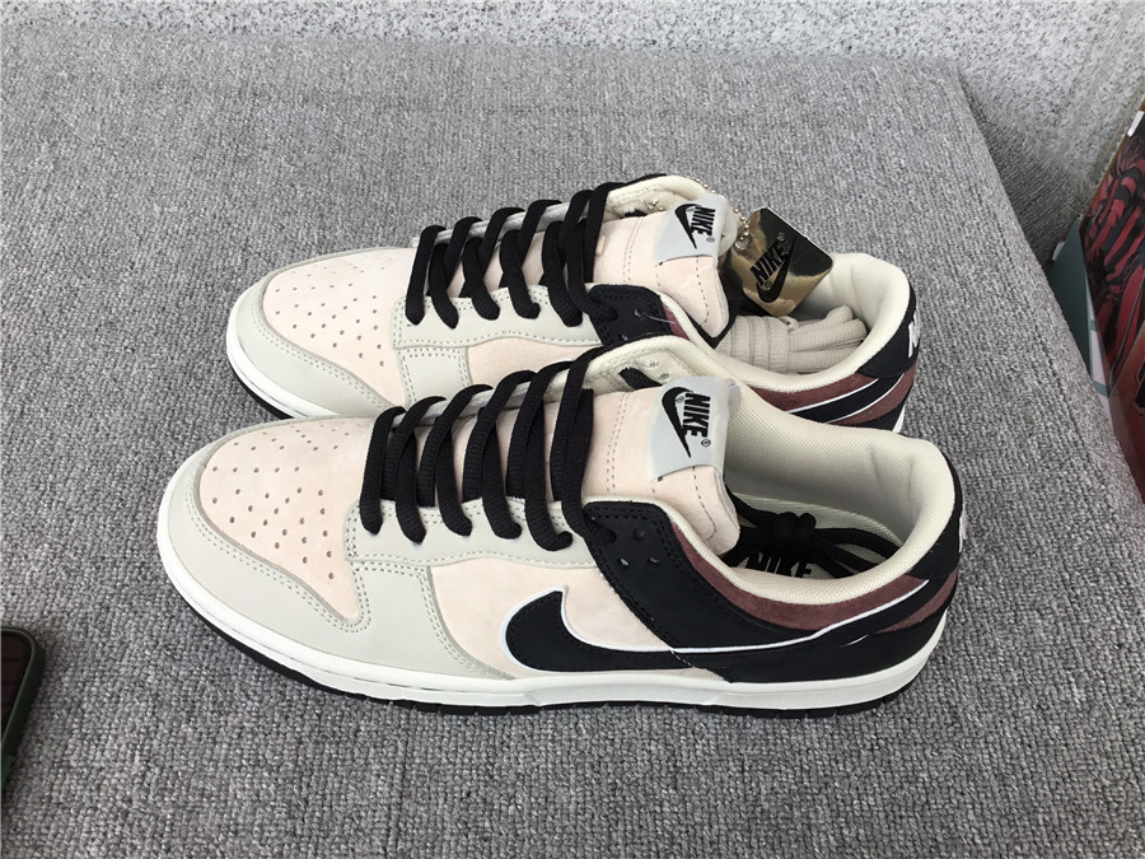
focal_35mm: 31
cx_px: 572
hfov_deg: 58.4
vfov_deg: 45.4
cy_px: 430
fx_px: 1025
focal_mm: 3.3
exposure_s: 1/120
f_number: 2.4
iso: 25
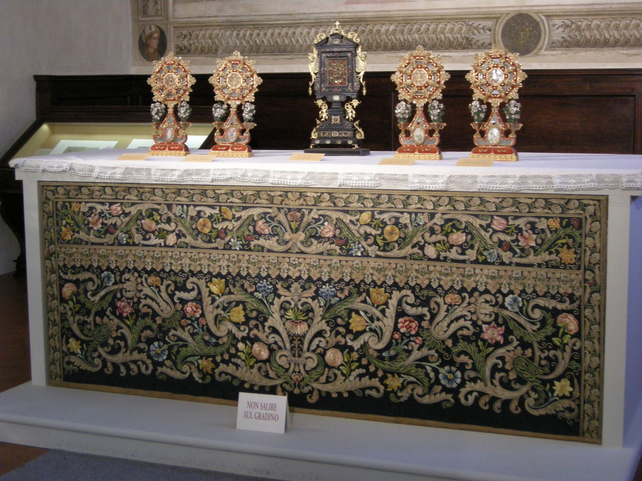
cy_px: 240
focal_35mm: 62
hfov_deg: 31.2
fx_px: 1150
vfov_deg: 23.7
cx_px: 321
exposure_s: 1/13
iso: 400
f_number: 3.5
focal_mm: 12.9
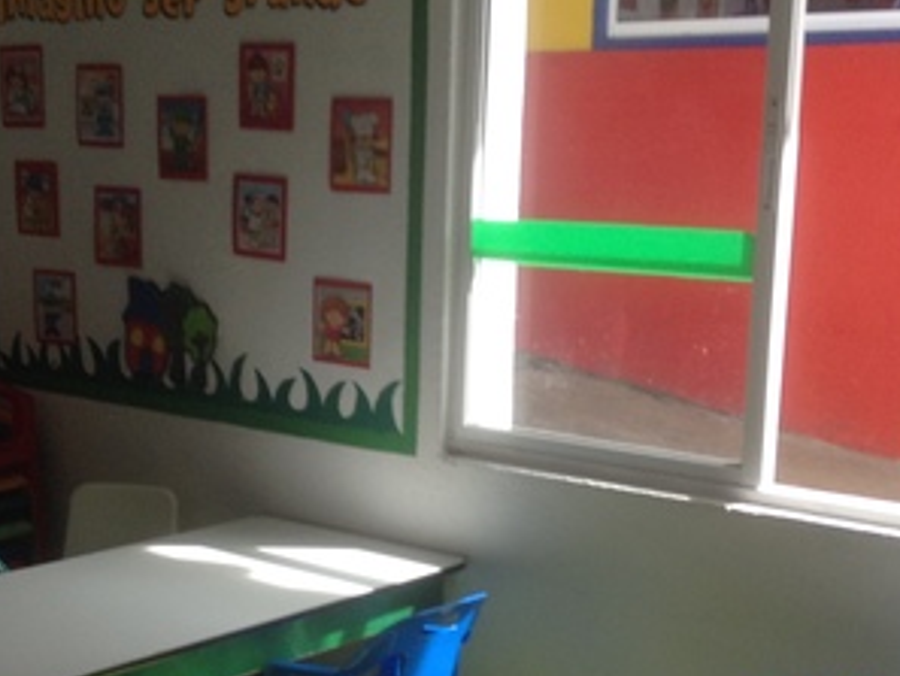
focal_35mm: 71
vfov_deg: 20.6
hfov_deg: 27.2
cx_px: 303
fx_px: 1847
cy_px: 467
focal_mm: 3.3
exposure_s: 1/170
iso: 25
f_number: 2.4
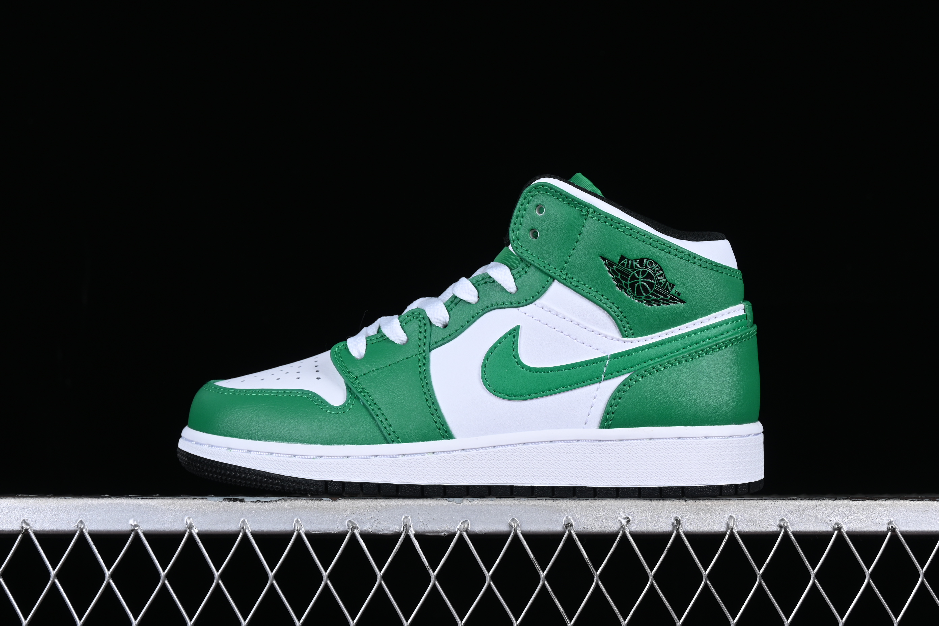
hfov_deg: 27.0
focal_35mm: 75
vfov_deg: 18.2
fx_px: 1956
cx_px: 470
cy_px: 313
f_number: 9
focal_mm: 50
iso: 160
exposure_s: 1/80
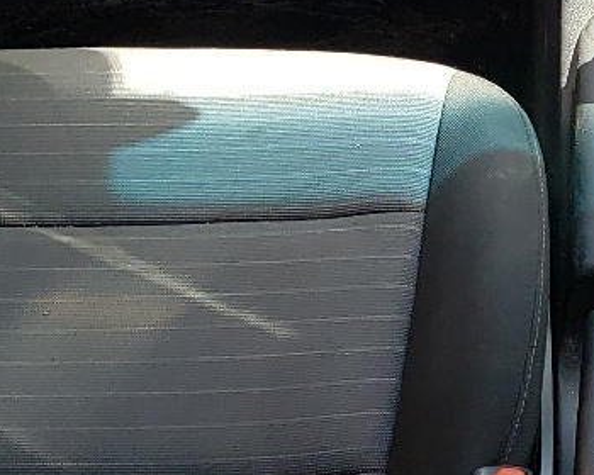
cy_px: 71
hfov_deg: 16.0
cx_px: 674
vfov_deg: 13.2
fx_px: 2039
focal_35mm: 116
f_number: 1.5
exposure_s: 1/189
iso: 50
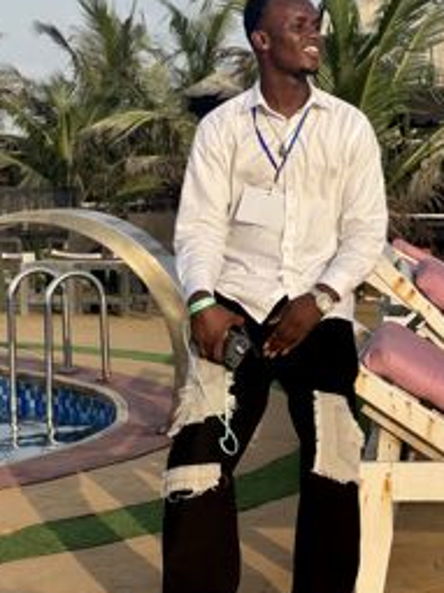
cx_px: 244
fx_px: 1763
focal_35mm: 103
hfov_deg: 14.4
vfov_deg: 19.1
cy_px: 280
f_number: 2.8
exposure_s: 1/558
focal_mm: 9
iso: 25
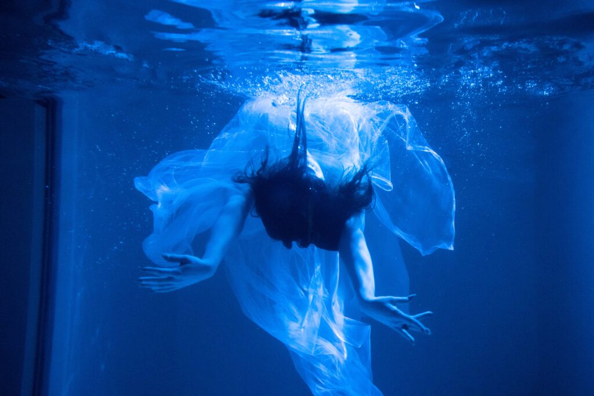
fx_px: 726
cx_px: 297
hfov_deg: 44.5
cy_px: 198
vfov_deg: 30.5
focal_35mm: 44
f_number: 3.5
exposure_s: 1/125
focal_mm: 44
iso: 12800
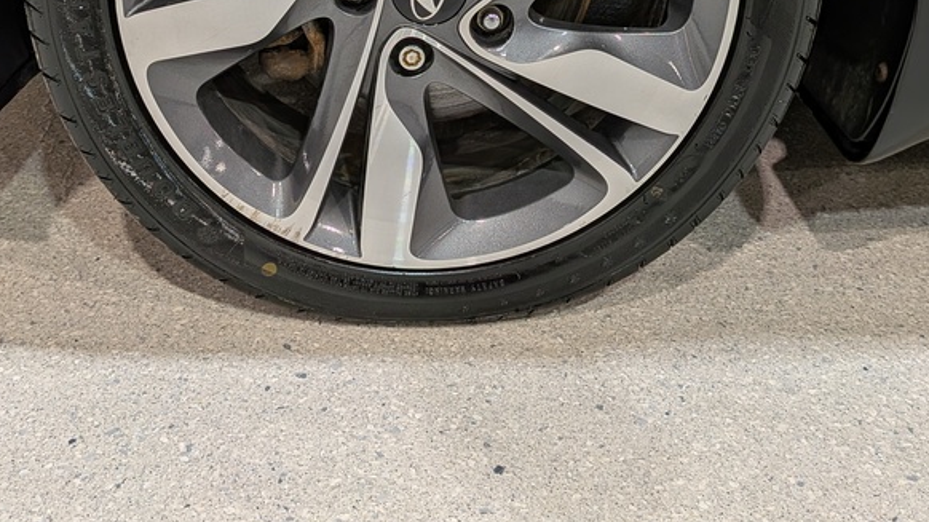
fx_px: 1133
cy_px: -49
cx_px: 434
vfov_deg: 24.3
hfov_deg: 44.6
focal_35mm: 46
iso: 27
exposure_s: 1/329
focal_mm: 4.53
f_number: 1.7
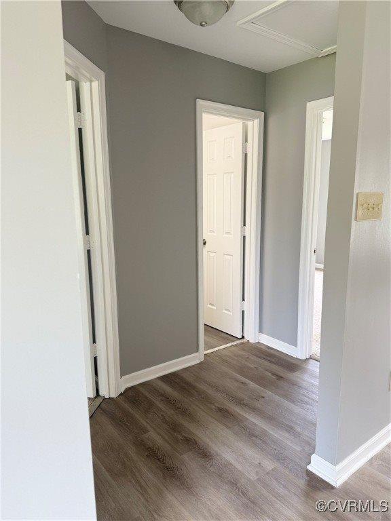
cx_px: 196
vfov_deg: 71.6
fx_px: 361
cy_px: 260
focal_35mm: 24
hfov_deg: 56.8
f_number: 1.78
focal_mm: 6.76
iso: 125
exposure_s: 1/121
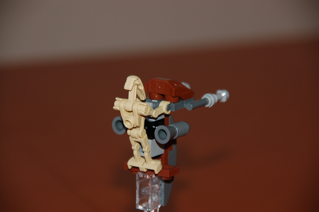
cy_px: 106
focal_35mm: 300
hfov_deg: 6.9
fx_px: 2656
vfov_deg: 4.6
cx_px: 160
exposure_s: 1/60
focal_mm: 200
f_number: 6.3
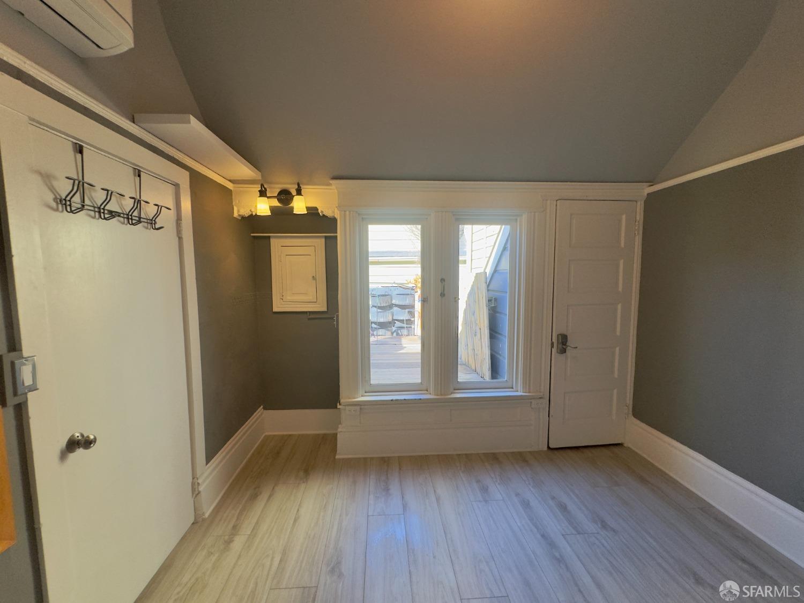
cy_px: 302
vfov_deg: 85.7
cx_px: 402
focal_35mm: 14
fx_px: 325
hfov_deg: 102.1
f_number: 2.2
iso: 100
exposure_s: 1/120
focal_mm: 2.22
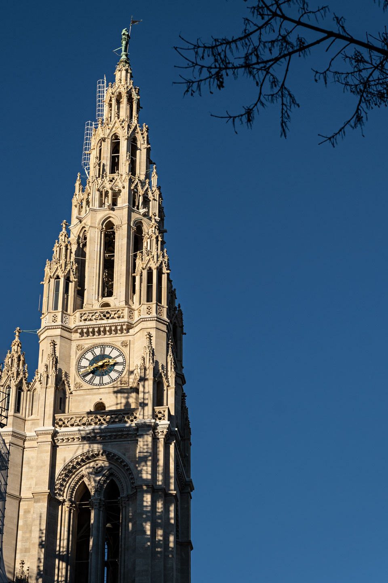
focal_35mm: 75
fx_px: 1212
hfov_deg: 18.2
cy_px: 292
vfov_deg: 27.0
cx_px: 194
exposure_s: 1/400
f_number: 8
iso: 100
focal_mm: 50
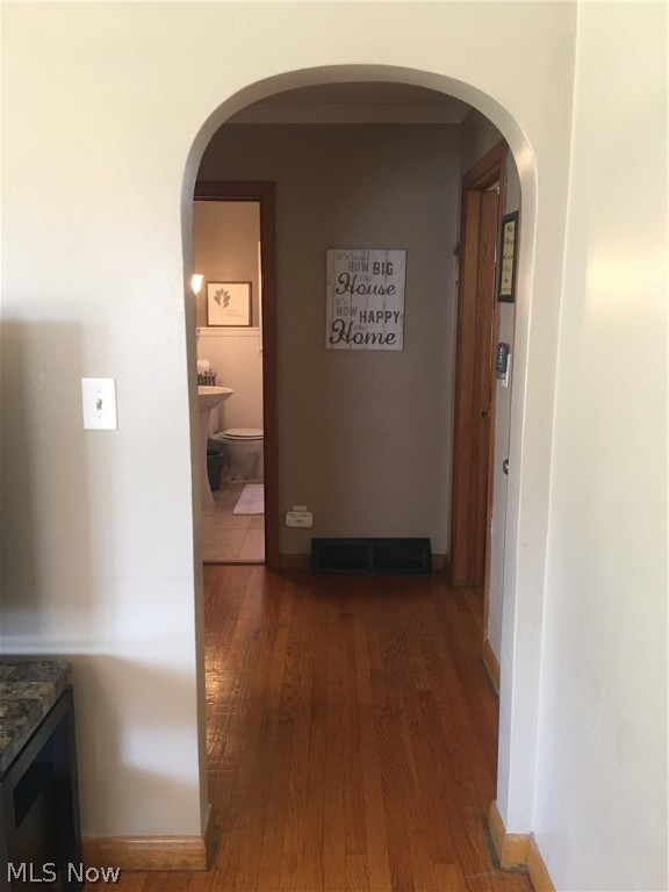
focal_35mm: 29
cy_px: 446
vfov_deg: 61.7
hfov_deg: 48.2
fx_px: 747
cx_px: 334
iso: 64
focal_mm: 4.15
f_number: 2.2
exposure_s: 1/15
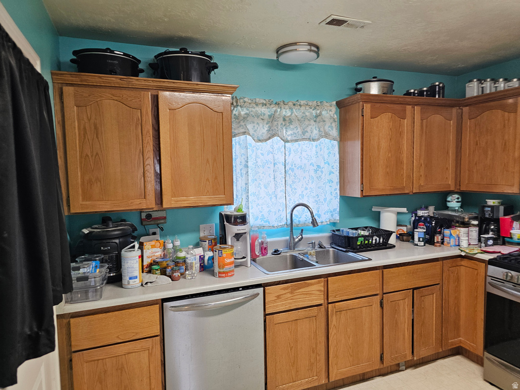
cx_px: 260
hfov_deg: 73.9
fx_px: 346
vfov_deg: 58.9
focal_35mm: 23
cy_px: 195
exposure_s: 1/120
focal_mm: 6.3
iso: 250
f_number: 1.7
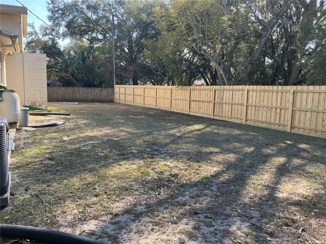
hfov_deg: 63.4
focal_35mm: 28
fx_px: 264
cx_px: 163
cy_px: 122
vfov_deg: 49.7
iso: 32
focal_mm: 3.99
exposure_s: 1/342
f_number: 1.8
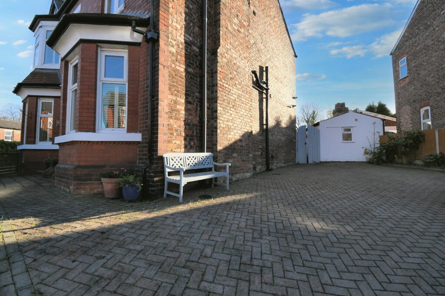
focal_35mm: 15
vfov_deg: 77.3
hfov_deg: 100.4
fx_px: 185
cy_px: 148
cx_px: 222
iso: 560
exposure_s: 1/400
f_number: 10
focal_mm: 10
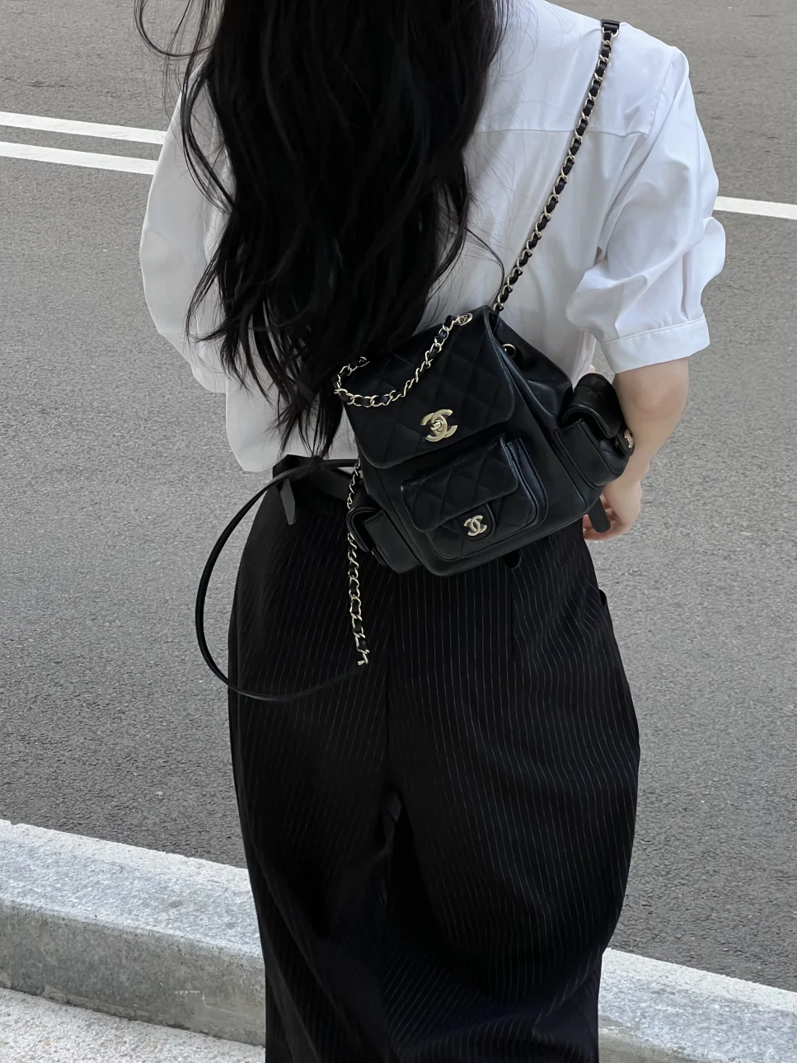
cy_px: 477
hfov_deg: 17.2
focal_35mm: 86
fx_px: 2640
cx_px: 437
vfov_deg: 22.7
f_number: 2.8
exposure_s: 1/99
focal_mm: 9
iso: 125
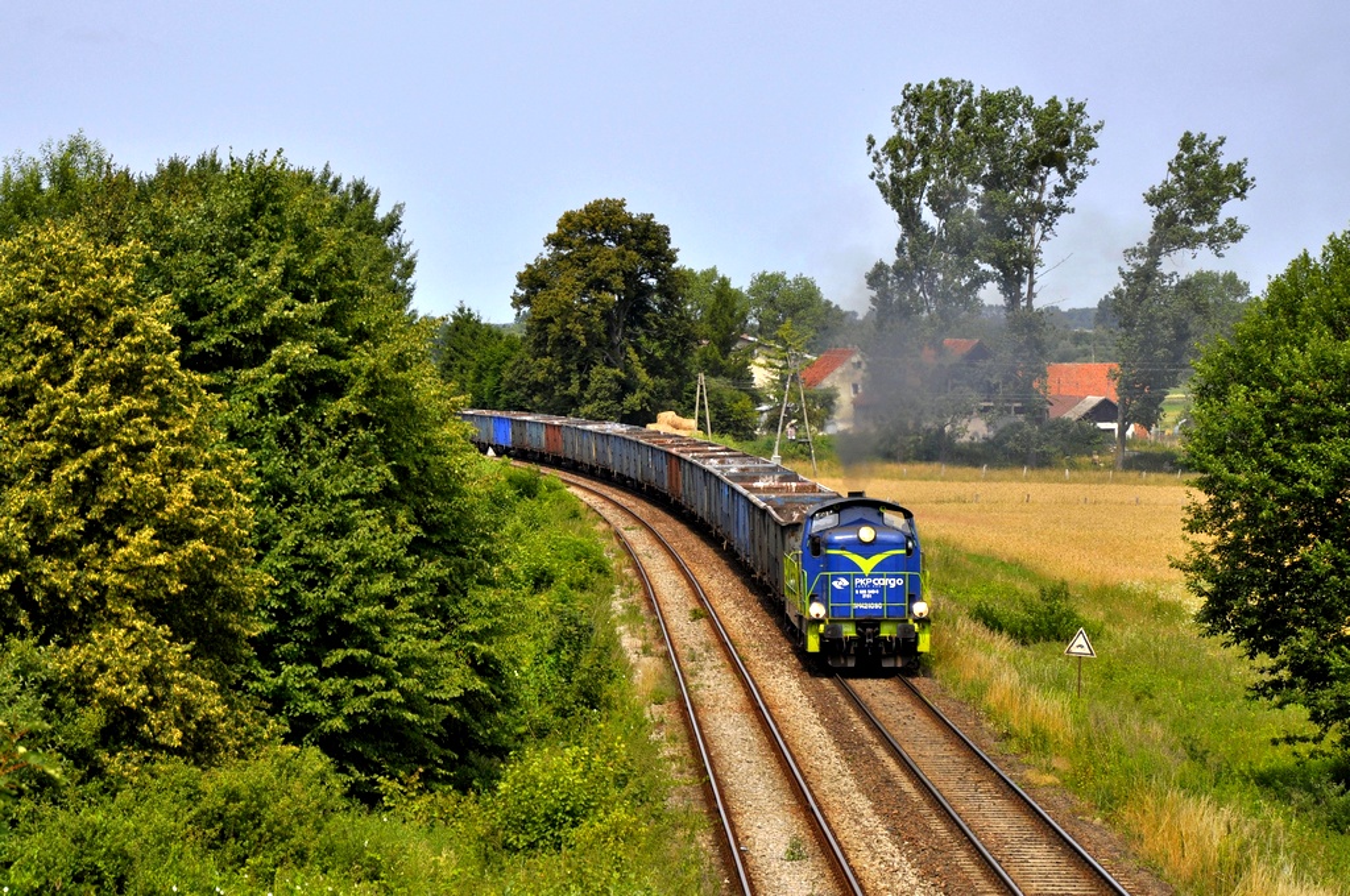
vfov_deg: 10.7
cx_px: 675
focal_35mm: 128
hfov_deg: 16.1
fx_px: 4775
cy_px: 448
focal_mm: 85
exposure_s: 1/800
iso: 200
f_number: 8
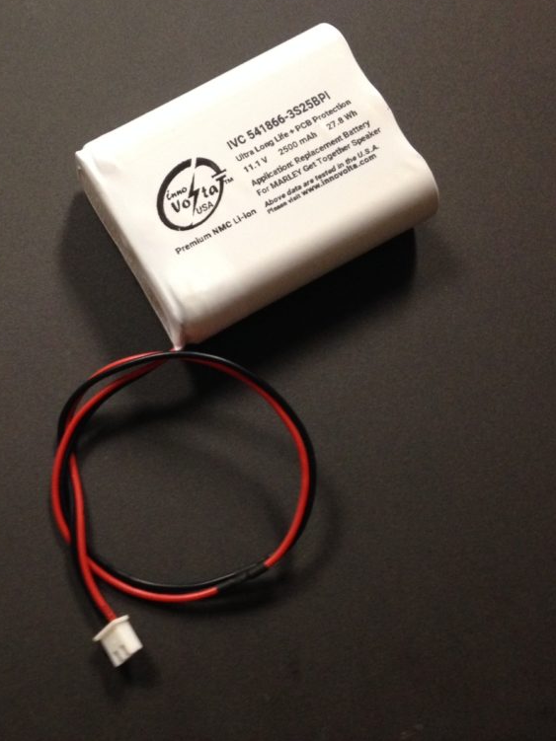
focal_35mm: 45
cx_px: 147
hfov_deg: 31.7
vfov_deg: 42.1
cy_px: 364
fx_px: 964
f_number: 2.4
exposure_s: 1/20
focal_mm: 4.12
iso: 250
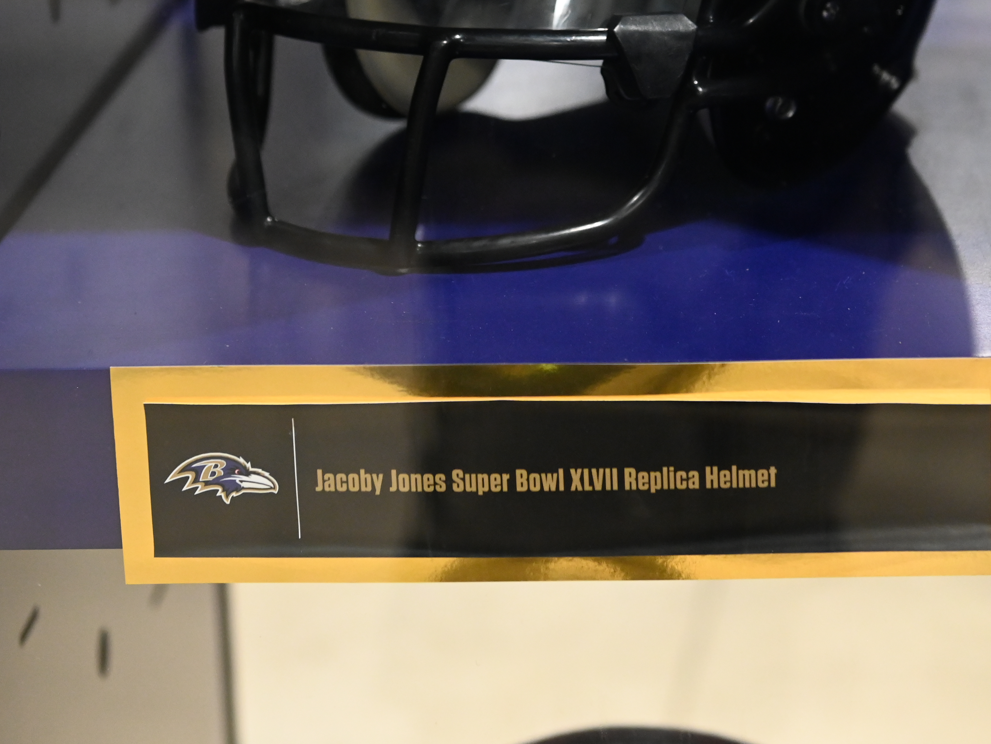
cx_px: 500
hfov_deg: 18.5
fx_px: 3035
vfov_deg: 13.8
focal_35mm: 106
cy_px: 84
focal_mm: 55
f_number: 4
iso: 3200
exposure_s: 1/200
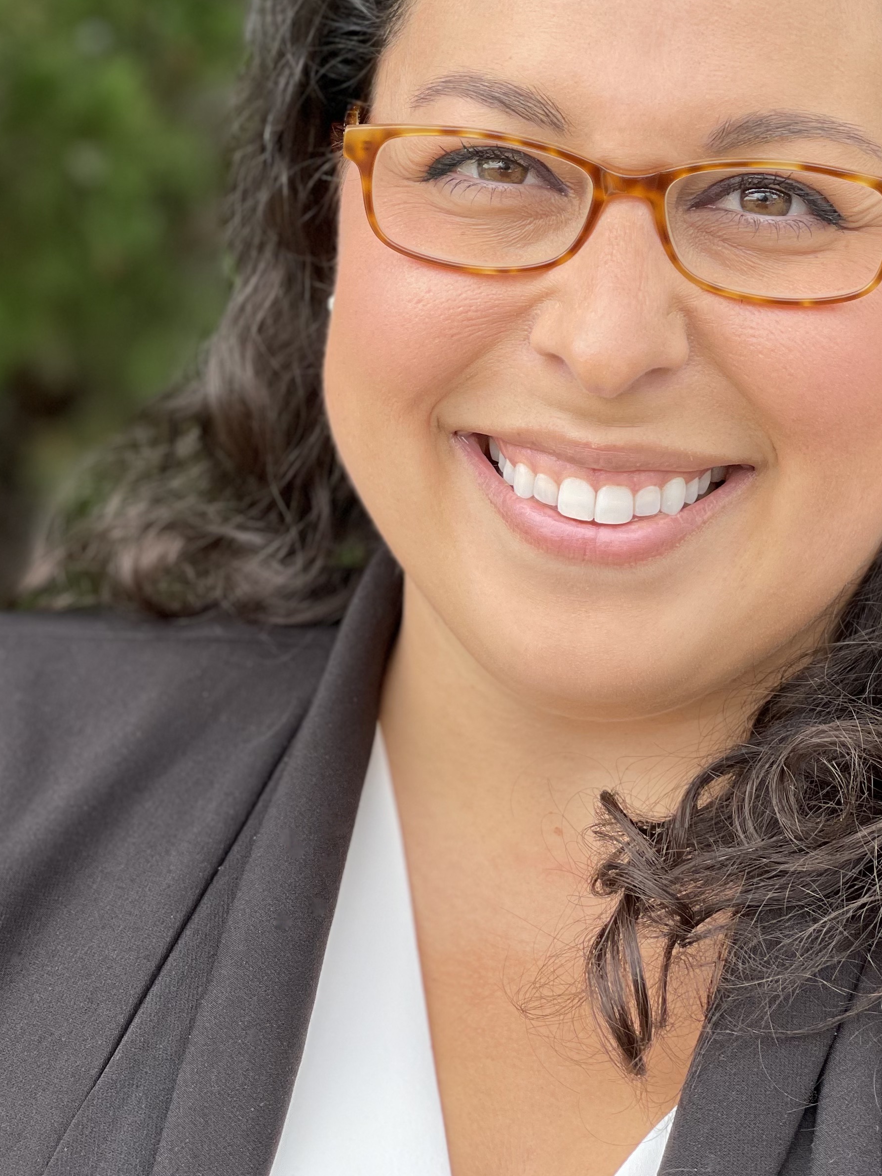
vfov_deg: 21.9
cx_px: 672
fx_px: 2990
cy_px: 217
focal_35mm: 88
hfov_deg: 16.7
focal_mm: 6
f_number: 2
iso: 25
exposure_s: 1/195
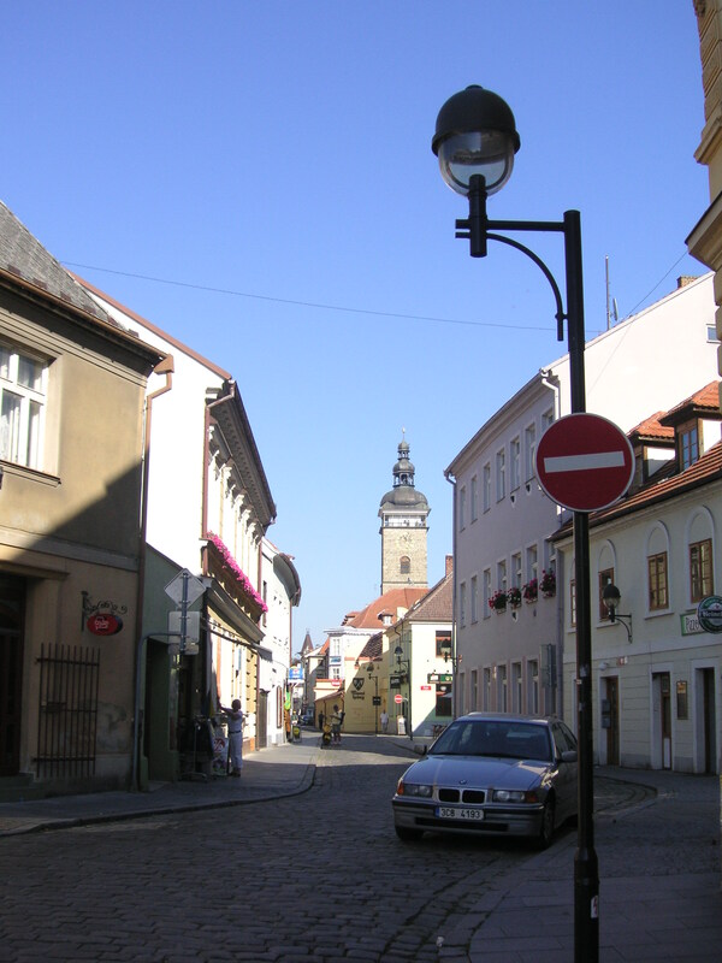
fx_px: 1224
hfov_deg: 32.9
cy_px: 482
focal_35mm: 44
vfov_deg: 42.9
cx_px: 361
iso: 50
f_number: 3.1
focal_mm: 7.3
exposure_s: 1/750
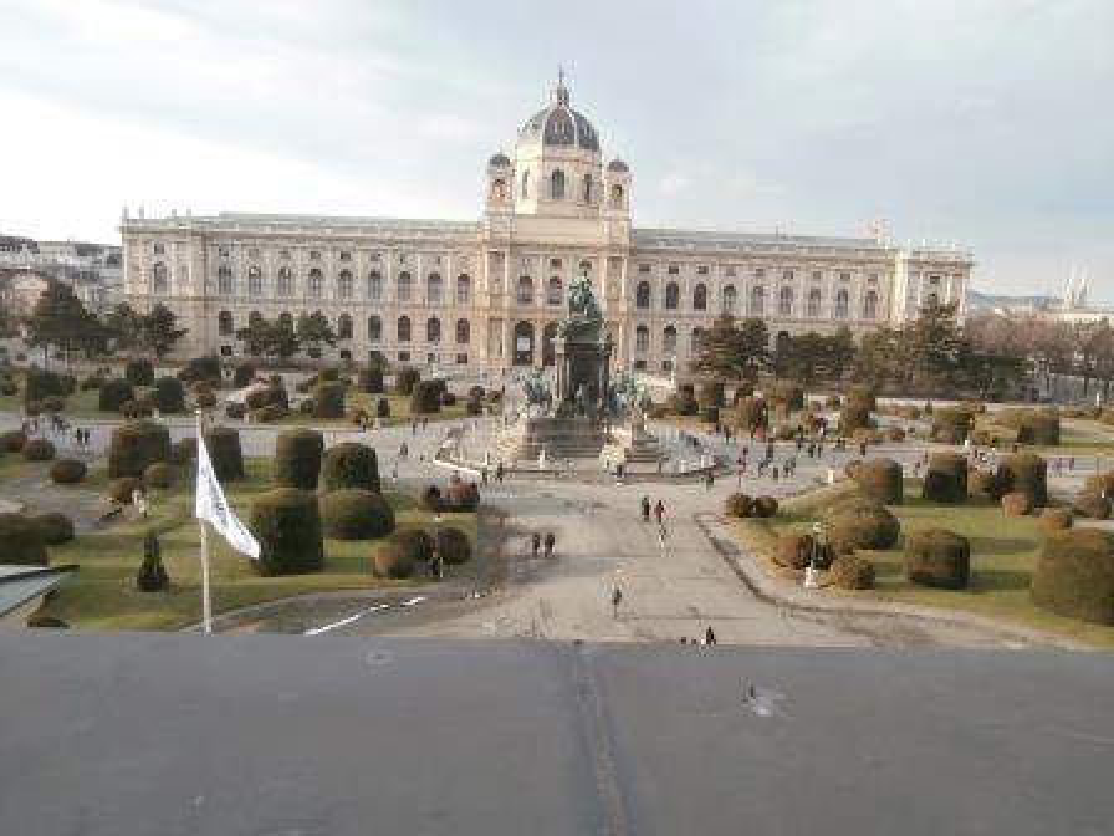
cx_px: 557
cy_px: 418
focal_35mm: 24
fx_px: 772
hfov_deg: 71.6
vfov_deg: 56.8
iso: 100
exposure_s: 1/200
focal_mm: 4.2
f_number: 3
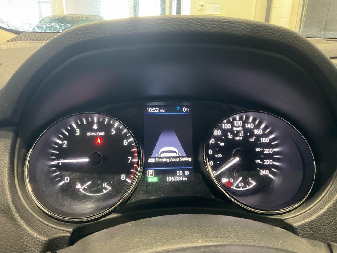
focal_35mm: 29
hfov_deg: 61.7
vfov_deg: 48.2
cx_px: 168
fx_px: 282
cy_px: 126
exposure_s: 1/33
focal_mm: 3
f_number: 1.8
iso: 320
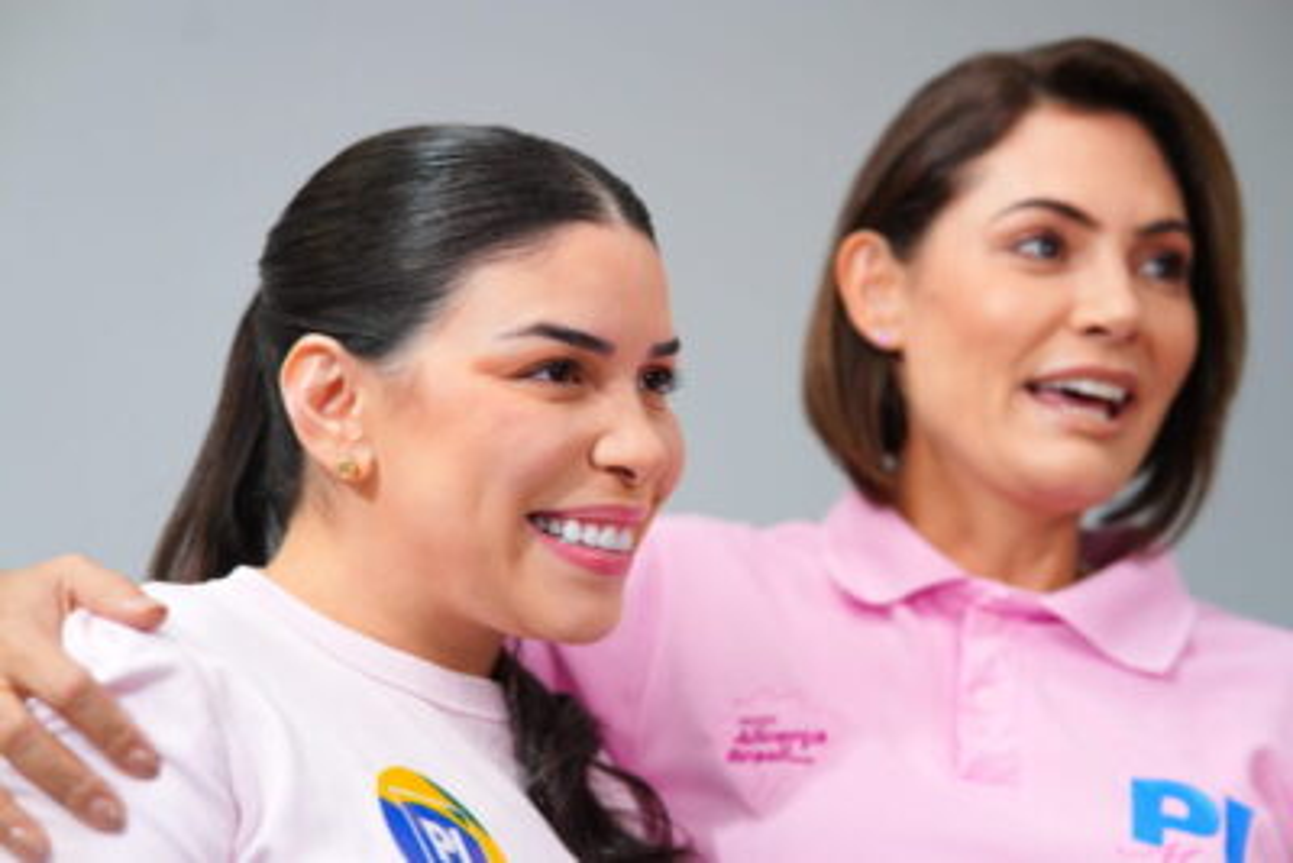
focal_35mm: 85
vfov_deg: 16.1
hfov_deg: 23.9
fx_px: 3054
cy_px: 432
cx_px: 646
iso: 1600
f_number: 2.5
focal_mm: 85
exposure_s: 1/200
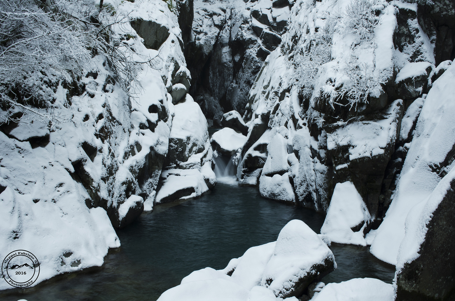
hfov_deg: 53.2
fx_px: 454
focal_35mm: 36
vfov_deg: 36.7
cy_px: 150
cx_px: 228
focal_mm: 24
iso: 100
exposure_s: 1/3
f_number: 13
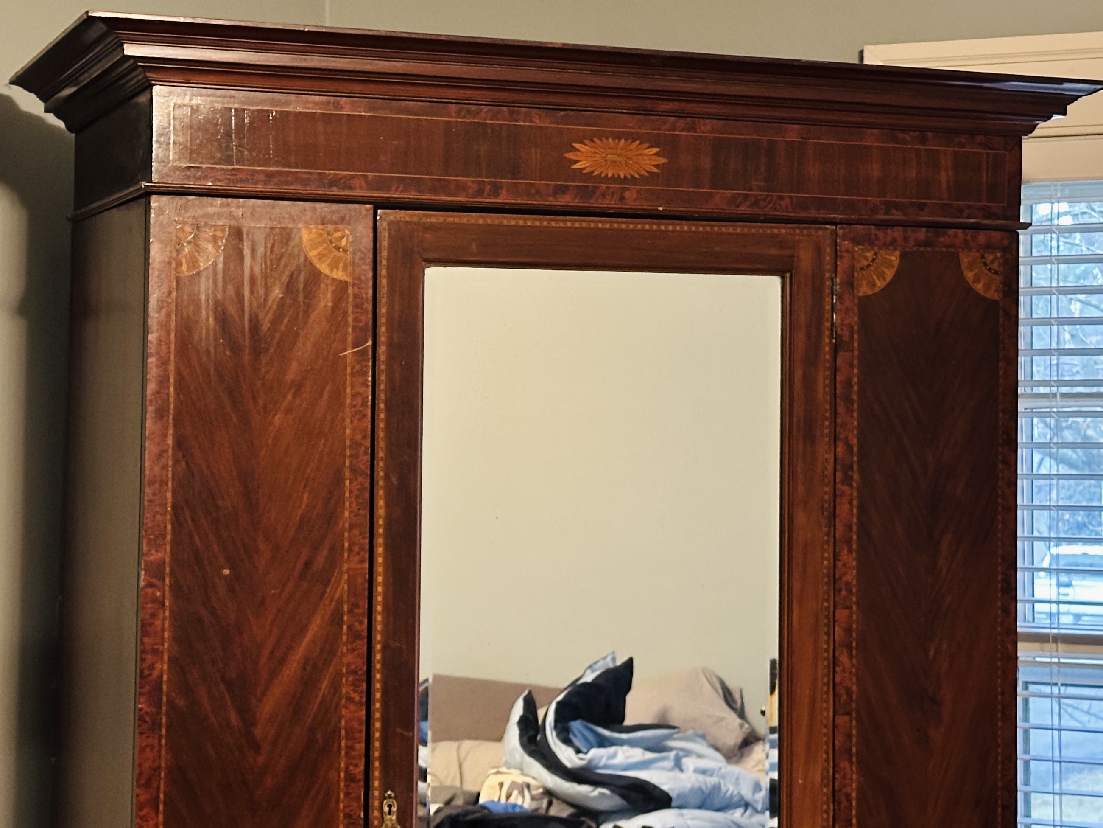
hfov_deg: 38.2
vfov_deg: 29.1
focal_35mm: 50
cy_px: 418
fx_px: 1593
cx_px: 572
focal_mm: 6.86
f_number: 1.78
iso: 400
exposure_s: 1/30
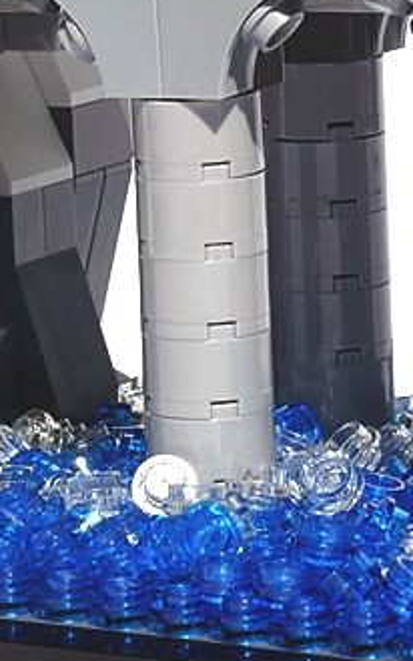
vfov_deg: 9.7
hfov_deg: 6.1
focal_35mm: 216
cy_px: 357
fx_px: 3893
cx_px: -12
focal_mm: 18.6
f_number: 7.1
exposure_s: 1/609
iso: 79
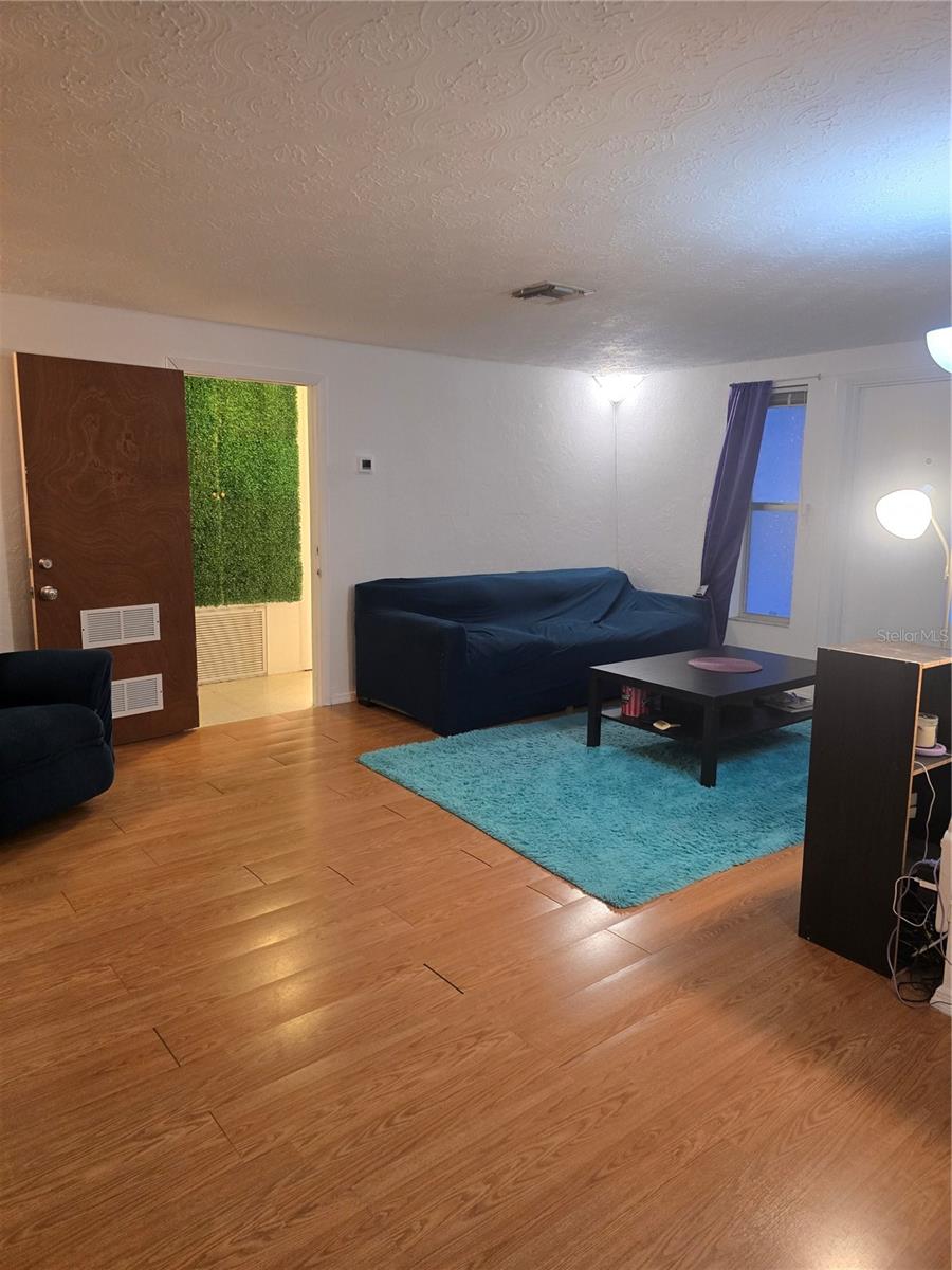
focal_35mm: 23
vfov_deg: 73.9
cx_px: 476
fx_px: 843
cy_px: 635
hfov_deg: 58.9
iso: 500
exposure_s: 1/100
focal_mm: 6.3
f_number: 1.7
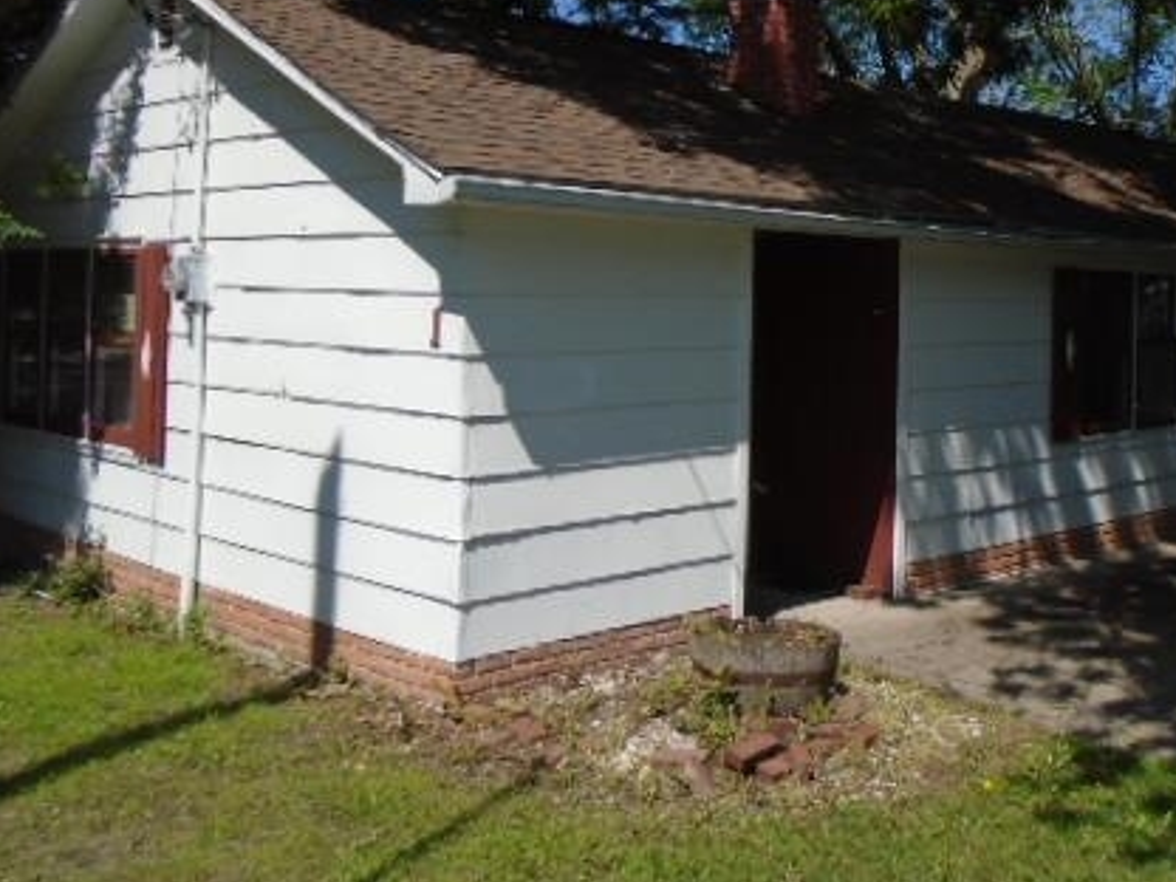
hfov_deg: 45.0
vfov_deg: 35.7
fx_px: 1359
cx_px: 896
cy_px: 317
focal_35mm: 40
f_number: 3.2
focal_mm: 4.6
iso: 100
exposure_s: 1/1250
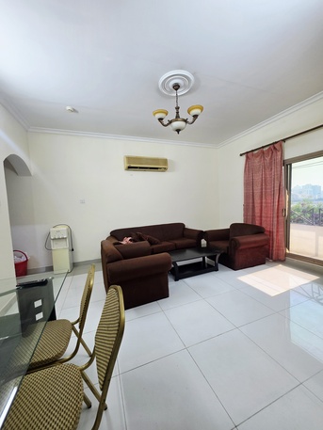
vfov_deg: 106.2
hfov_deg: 89.9
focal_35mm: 13
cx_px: 162
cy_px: 215
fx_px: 162
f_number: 1.9
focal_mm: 2.2
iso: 80
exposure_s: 1/101
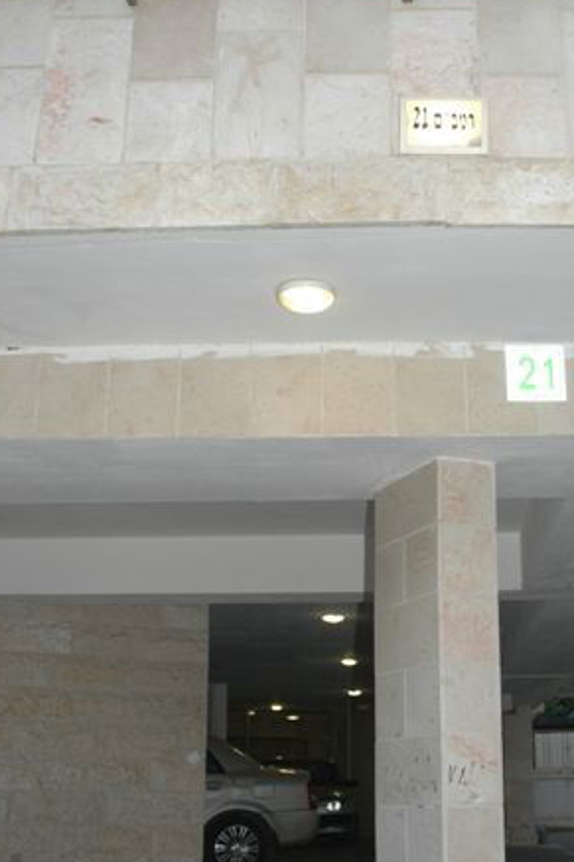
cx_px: 417
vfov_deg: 34.5
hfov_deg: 23.2
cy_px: 479
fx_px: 1388
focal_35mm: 58
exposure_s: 1/100
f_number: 5
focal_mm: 22
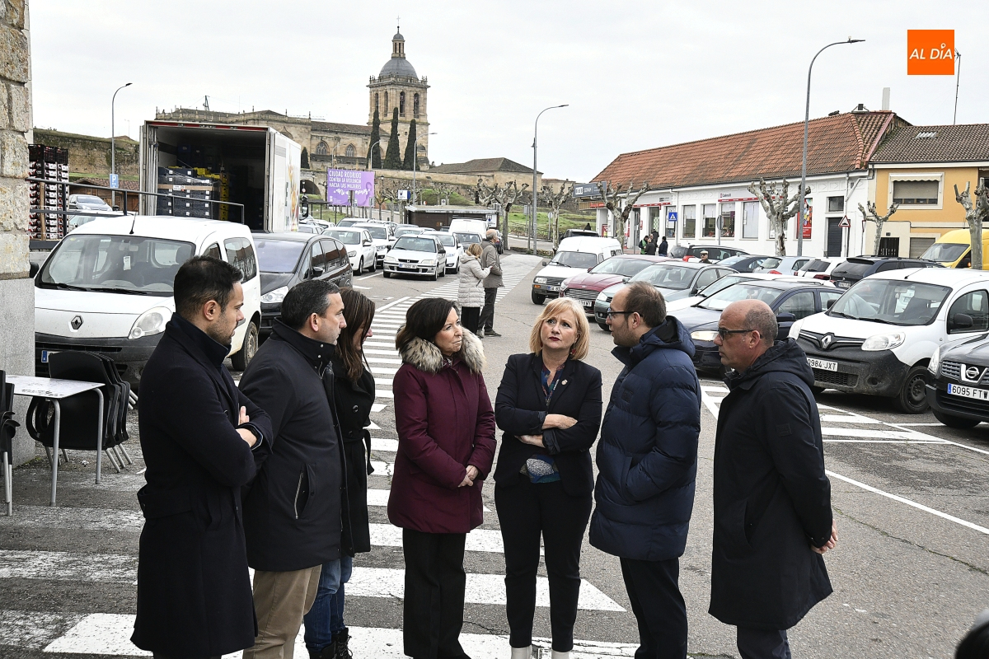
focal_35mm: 42
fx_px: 1154
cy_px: 330
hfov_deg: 46.4
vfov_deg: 31.9
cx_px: 494
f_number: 11
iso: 2500
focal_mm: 42
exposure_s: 1/400
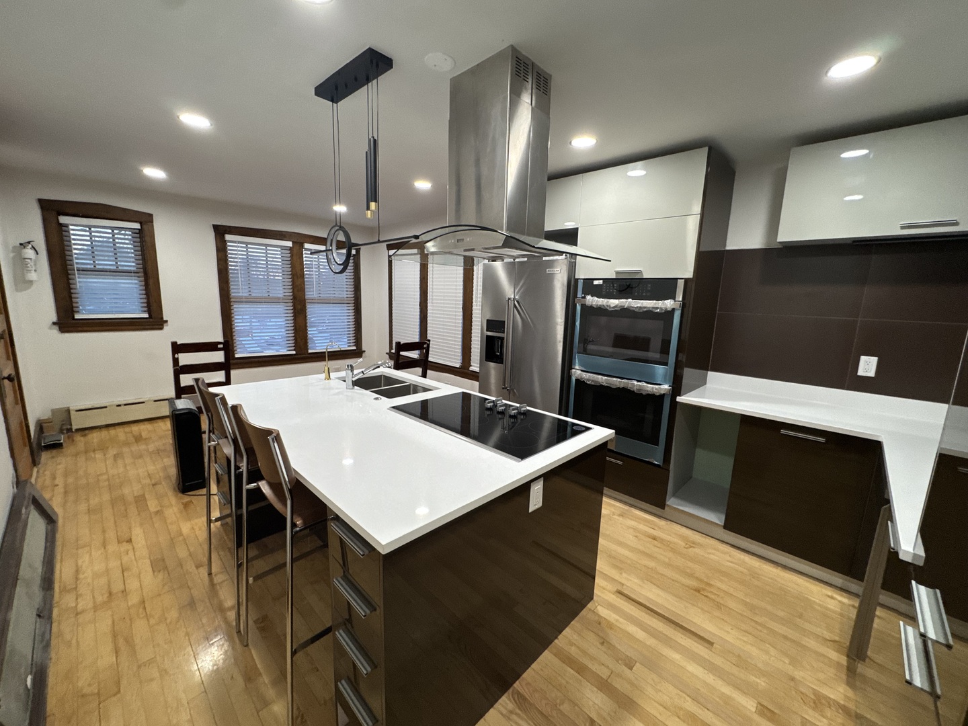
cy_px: 363
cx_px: 484
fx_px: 391
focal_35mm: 14
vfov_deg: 85.7
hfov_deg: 102.1
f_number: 2.2
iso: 250
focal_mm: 2.22
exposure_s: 1/120
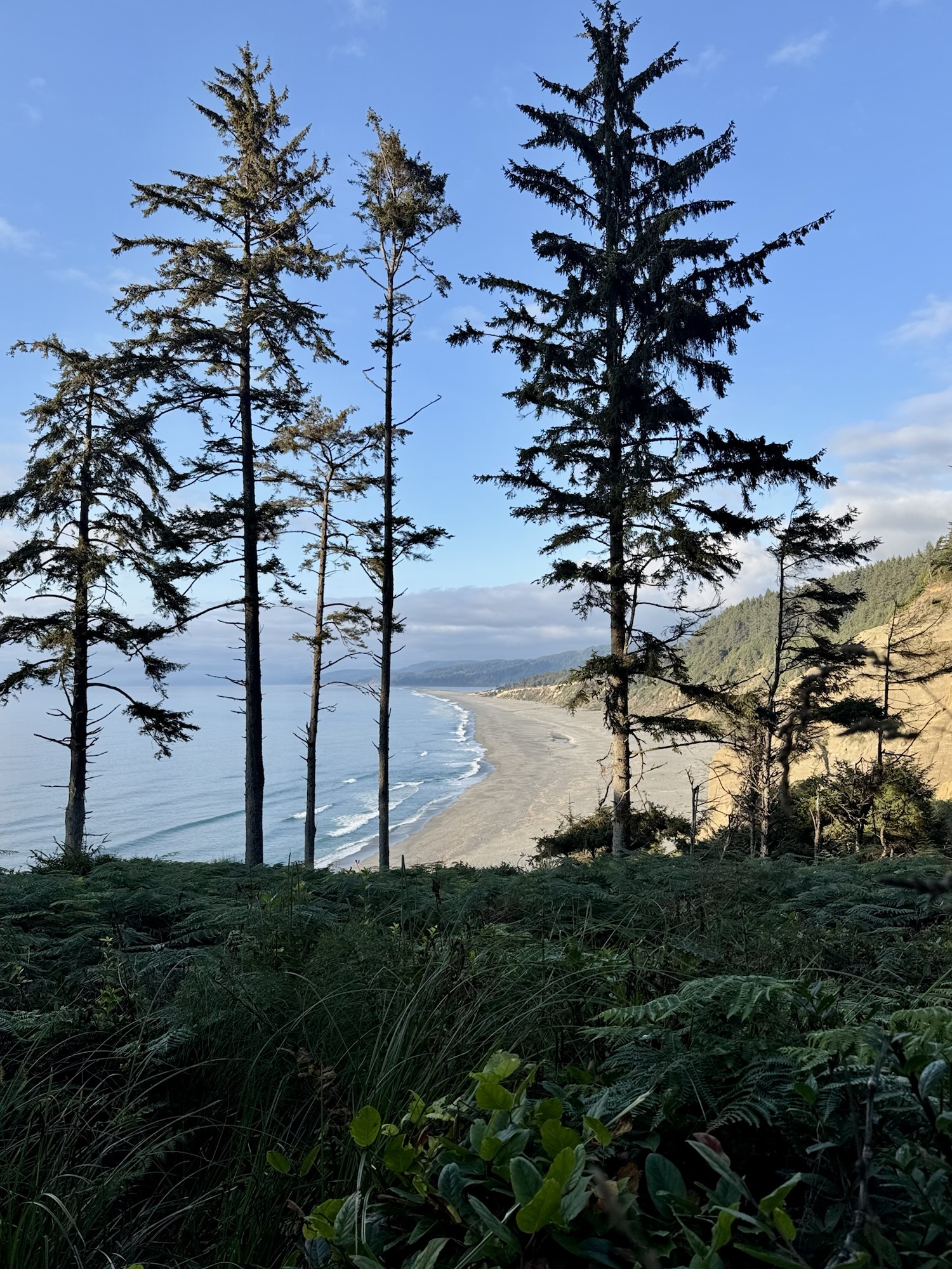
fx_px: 880
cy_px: 634
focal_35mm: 24
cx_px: 476
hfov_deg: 56.8
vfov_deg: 71.6
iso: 80
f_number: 1.78
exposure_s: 1/2174
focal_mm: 6.76
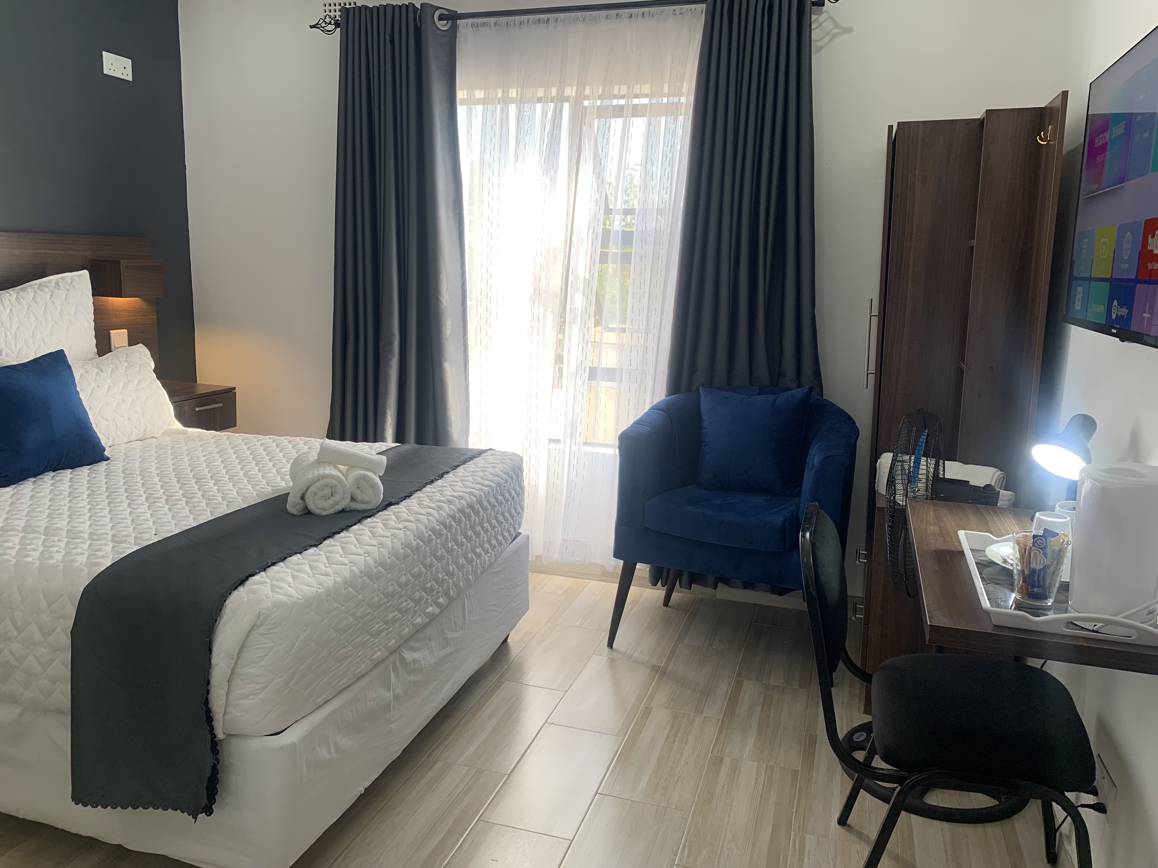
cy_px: 434
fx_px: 870
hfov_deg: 67.3
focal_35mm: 26
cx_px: 579
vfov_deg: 53.1
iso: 40
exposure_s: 1/122
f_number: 1.8
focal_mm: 4.25
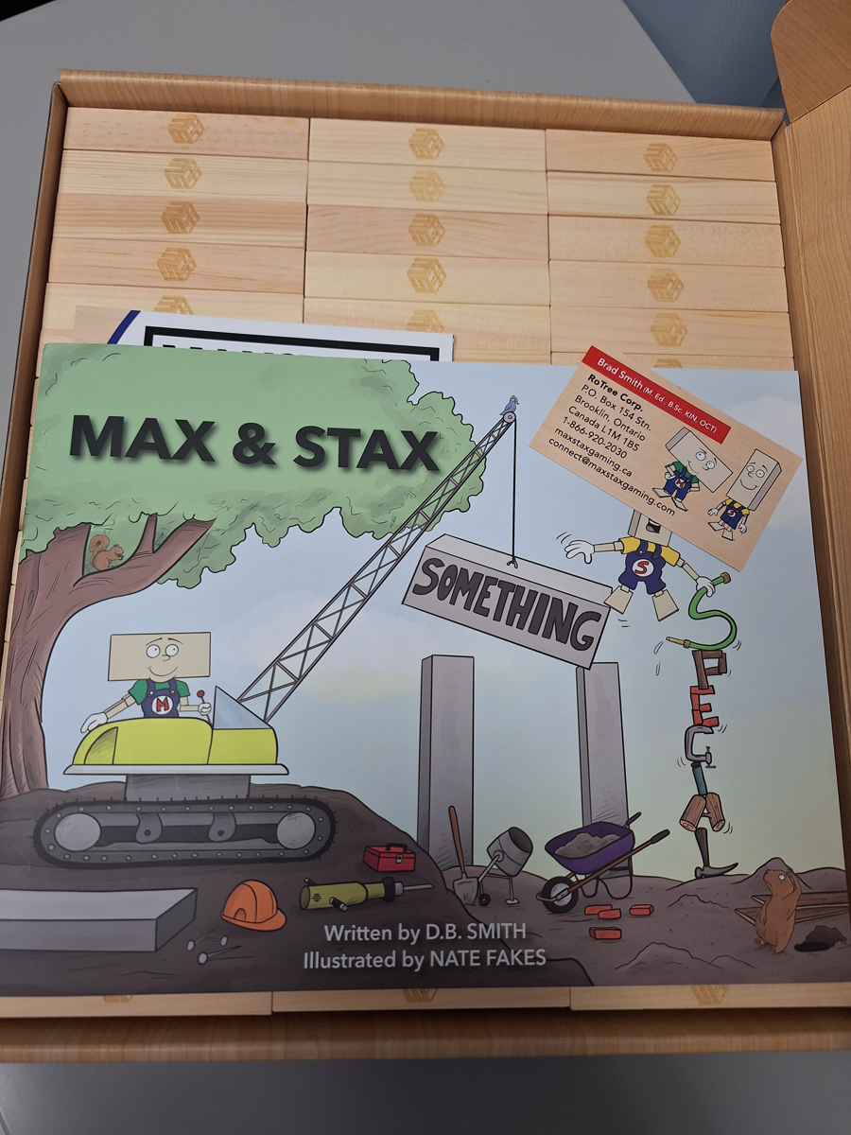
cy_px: 568
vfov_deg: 73.9
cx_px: 426
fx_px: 754
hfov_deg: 58.9
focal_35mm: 23
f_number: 1.8
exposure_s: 1/40
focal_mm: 5.54
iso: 50
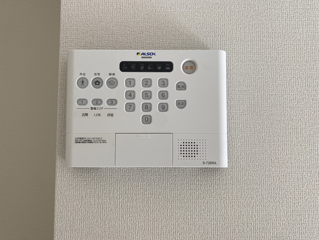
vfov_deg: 53.1
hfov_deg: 67.3
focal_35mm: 26
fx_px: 240
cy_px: 120
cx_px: 160
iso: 32
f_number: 1.8
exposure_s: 1/321
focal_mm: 4.25
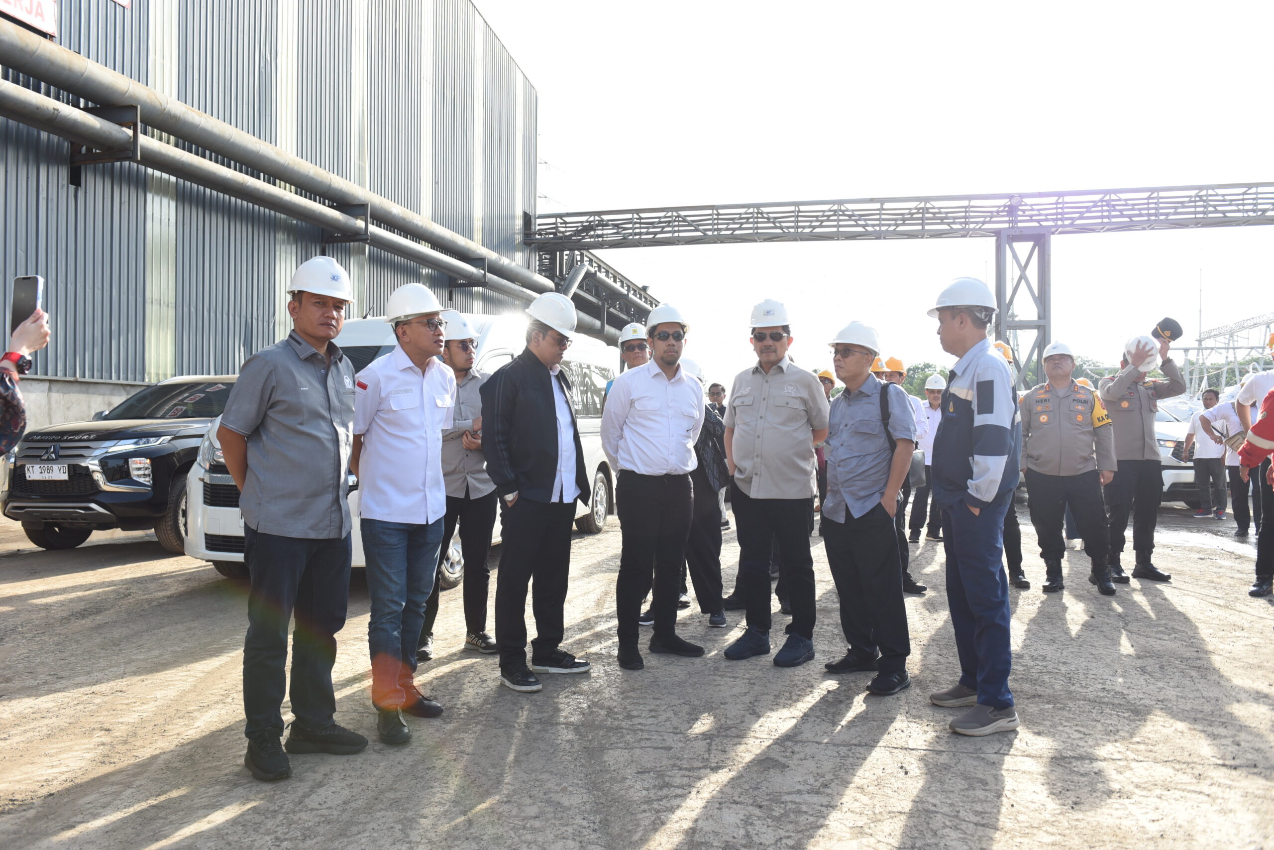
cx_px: 637
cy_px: 425
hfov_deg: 63.7
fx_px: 1026
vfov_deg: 45.0
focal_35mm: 29
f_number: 5
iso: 640
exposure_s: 1/1250
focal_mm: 29
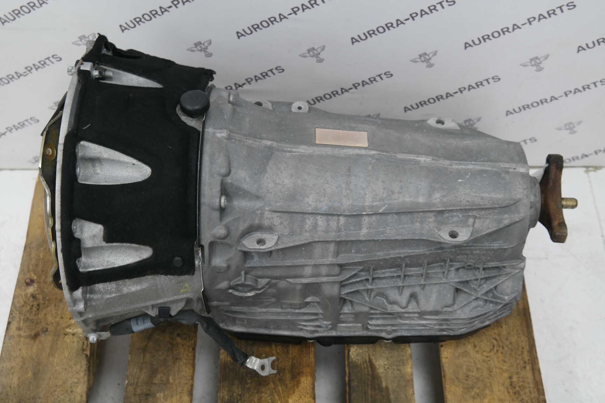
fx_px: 840
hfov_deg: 39.6
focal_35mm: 50
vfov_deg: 27.0
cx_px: 302
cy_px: 202
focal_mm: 33
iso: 400
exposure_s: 1/60
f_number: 4.5
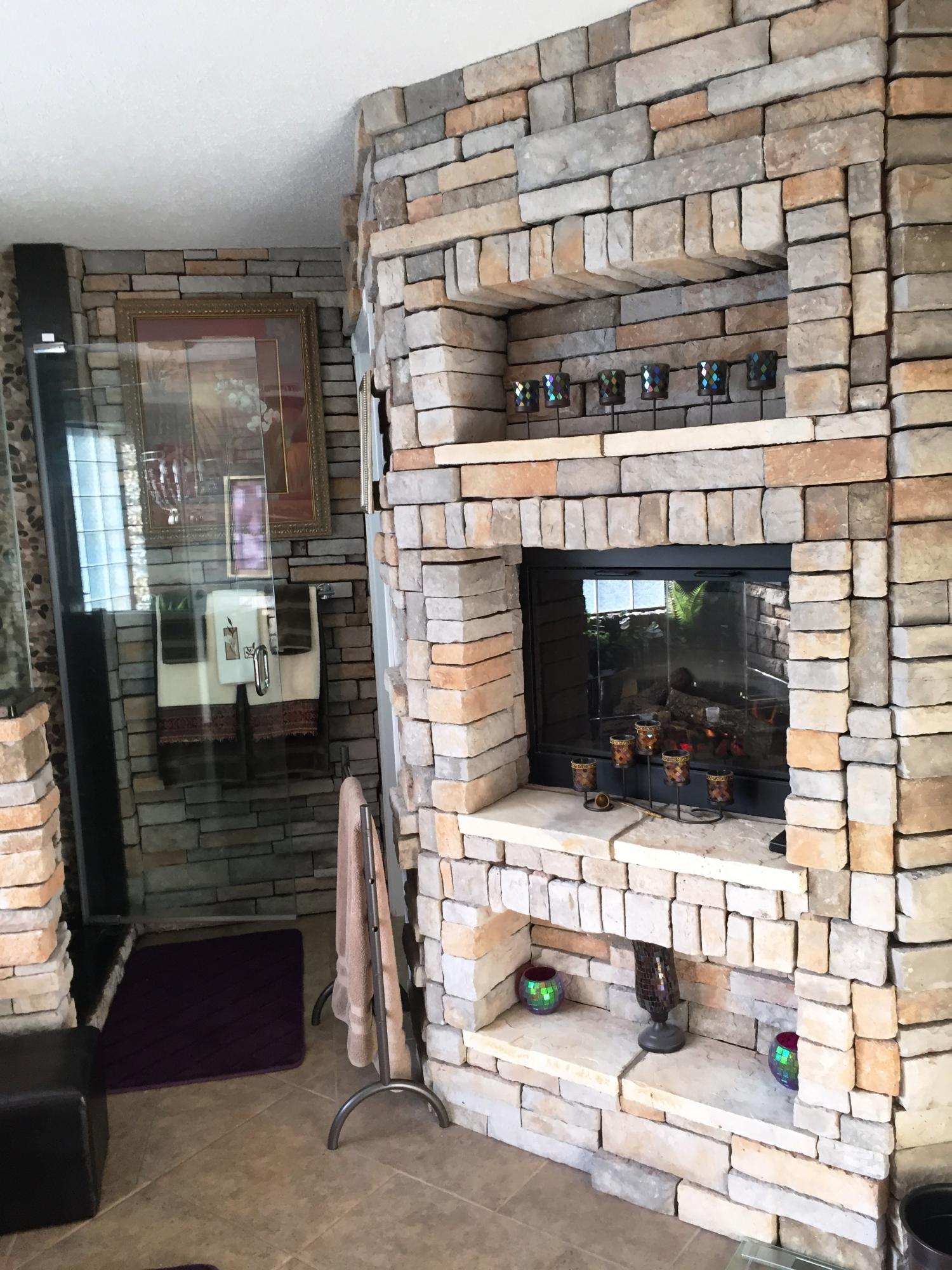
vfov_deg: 61.7
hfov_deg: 48.2
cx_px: 476
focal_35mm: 29
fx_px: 1063
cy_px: 635
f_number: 2.2
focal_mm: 4.15
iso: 32
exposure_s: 1/30
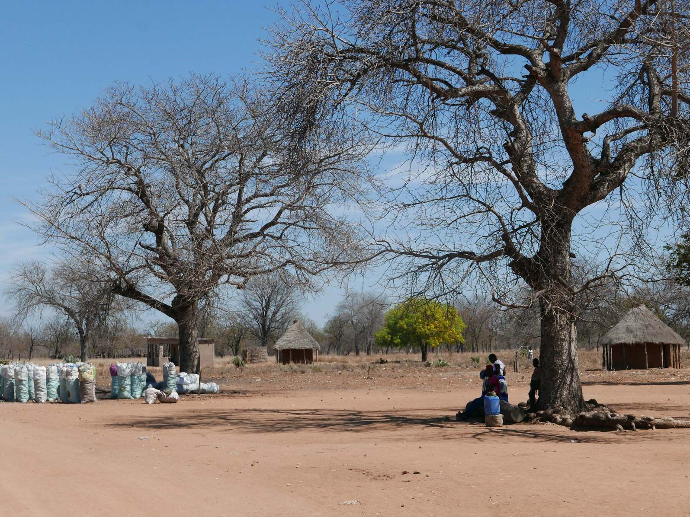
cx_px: 334
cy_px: 259
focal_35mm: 76
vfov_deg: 19.4
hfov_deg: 25.7
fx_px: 1515
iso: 200
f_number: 5.6
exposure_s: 1/1000
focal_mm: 31.5
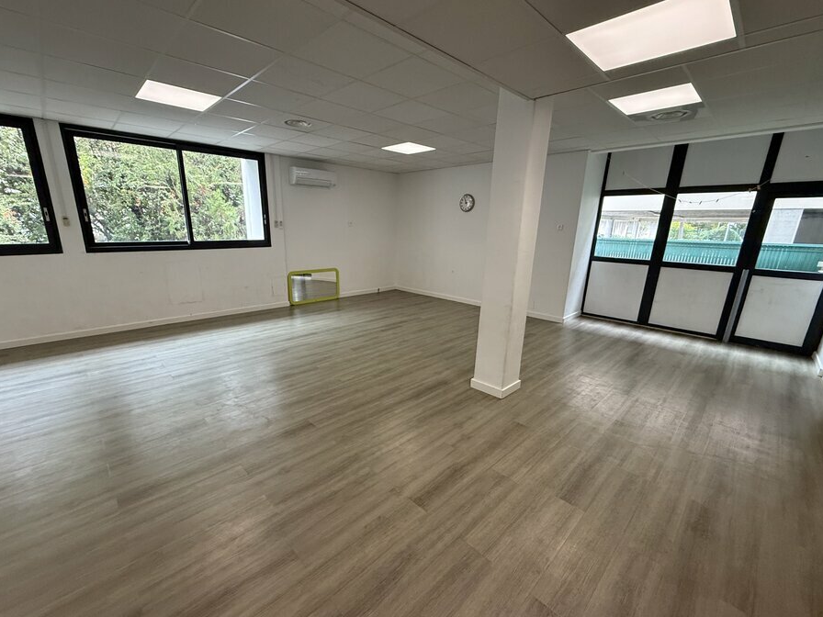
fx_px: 357
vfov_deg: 81.7
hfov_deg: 98.1
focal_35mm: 15
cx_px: 393
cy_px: 323
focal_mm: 2.22
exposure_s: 1/60
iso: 400
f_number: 2.2
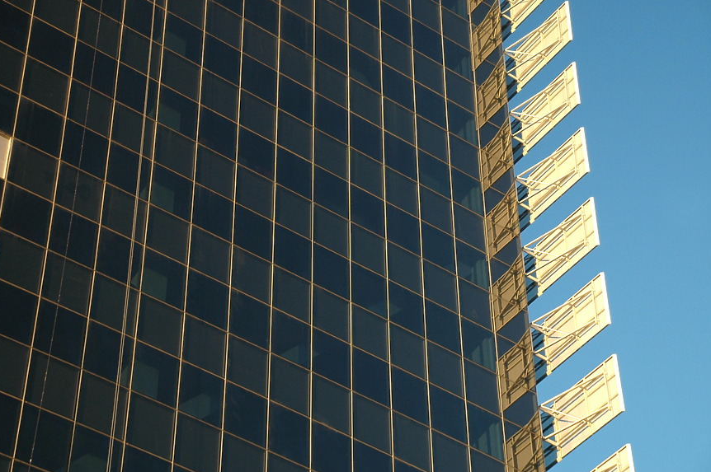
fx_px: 1855
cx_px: 352
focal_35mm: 94
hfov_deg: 21.7
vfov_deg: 14.5
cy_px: 232
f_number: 5.3
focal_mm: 60
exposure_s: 1/60
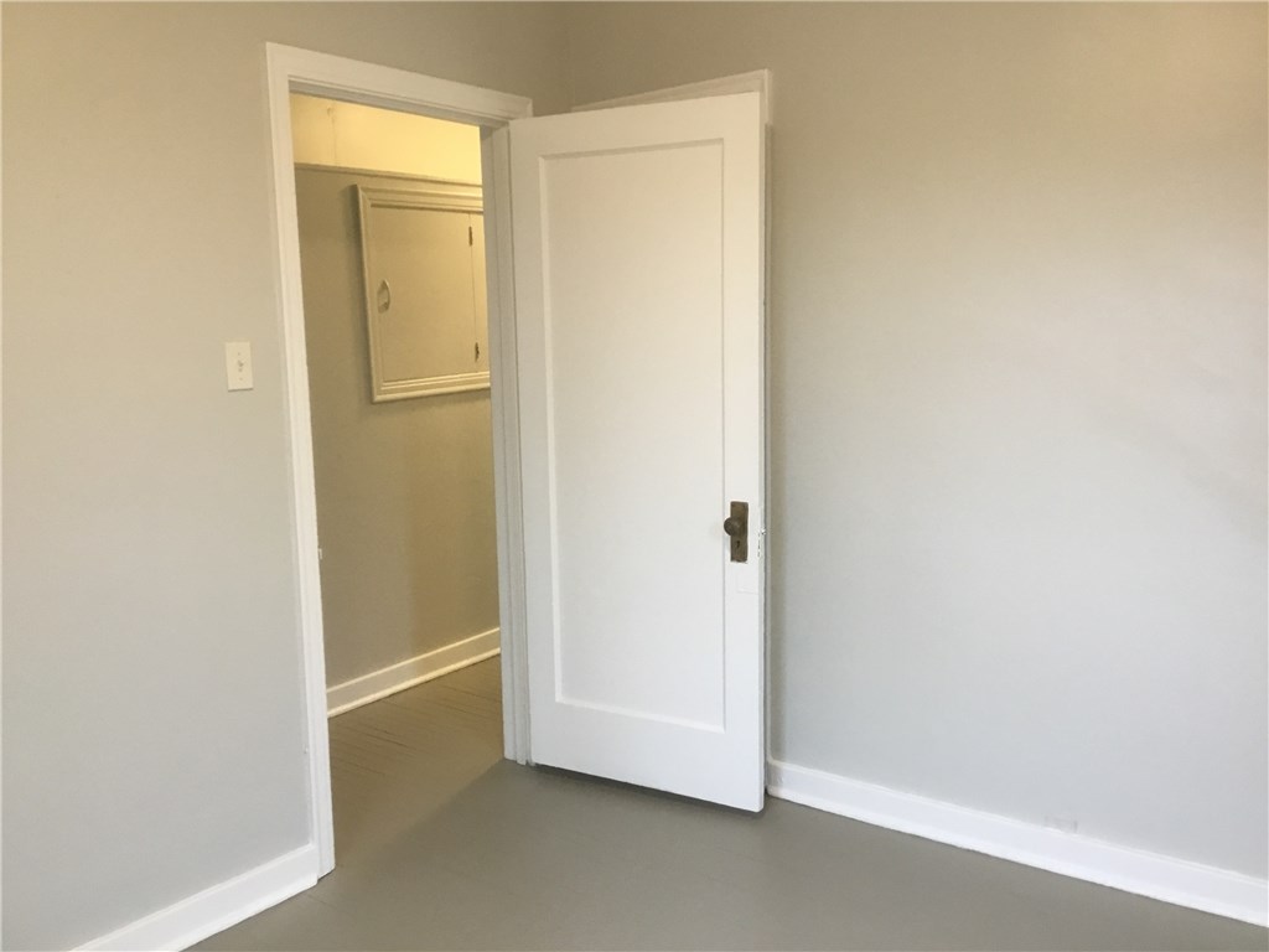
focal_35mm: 31
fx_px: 1136
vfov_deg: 45.4
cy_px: 476
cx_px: 634
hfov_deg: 58.4
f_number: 2.4
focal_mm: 3.3
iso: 80
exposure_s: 1/30
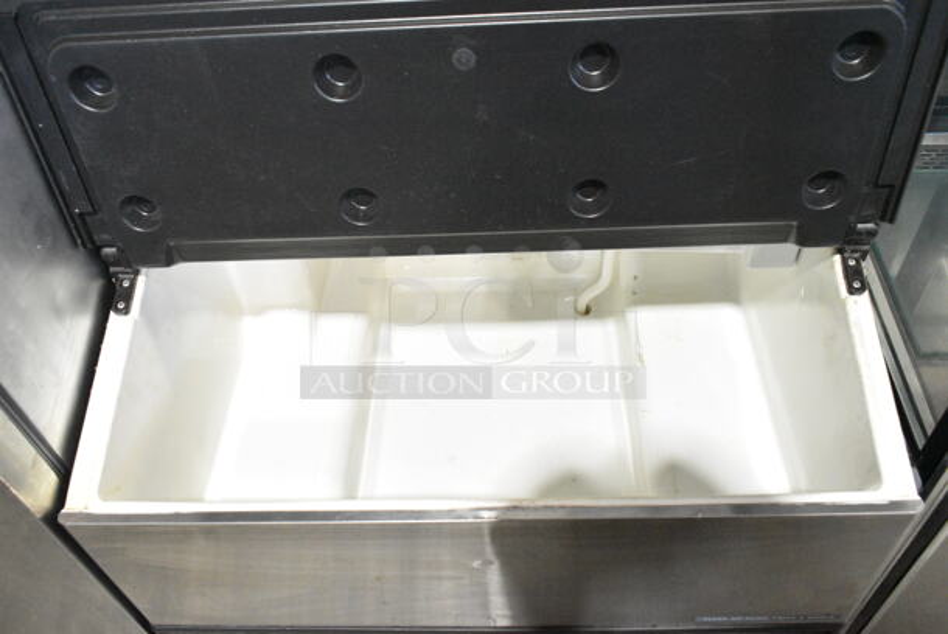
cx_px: 474
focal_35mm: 30
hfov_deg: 61.9
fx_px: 791
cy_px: 317
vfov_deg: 43.7
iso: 6400
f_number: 7.1
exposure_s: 1/200
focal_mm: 20
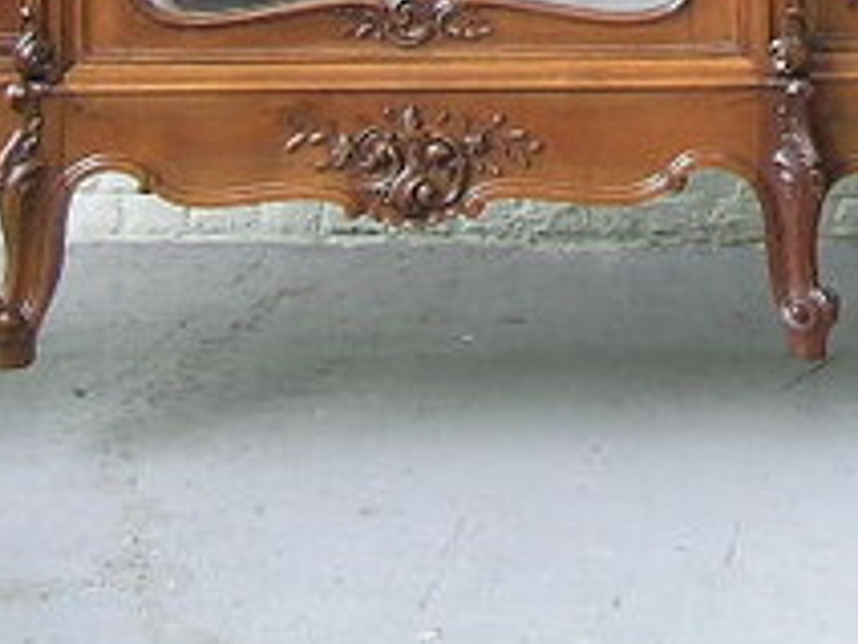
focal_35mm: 178
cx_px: 1295
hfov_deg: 10.7
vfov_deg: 7.9
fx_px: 4412
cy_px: -703
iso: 50
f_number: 3.2
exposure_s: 1/8
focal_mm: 8.7
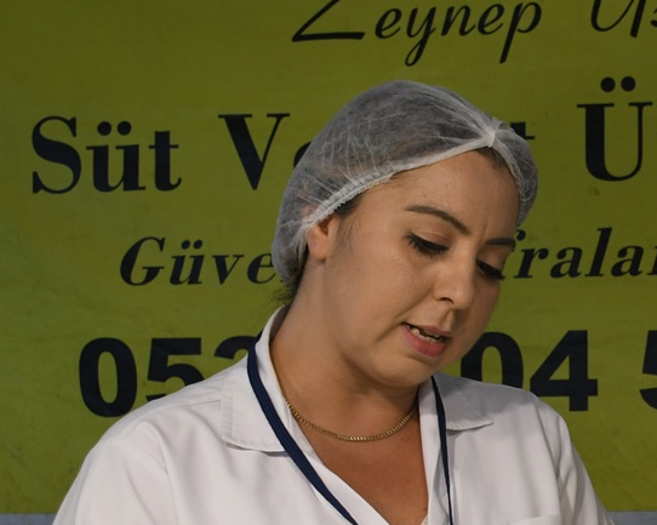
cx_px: 708
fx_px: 1594
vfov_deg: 18.5
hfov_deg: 22.1
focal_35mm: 82
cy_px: 447
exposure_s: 1/125
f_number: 5
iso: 1000
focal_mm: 23
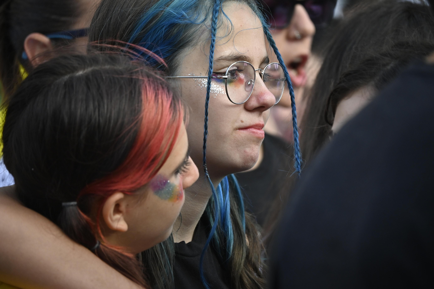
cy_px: 144
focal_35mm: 375
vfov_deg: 3.7
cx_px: 217
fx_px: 4520
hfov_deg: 5.5
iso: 500
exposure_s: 1/320
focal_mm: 250
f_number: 6.3
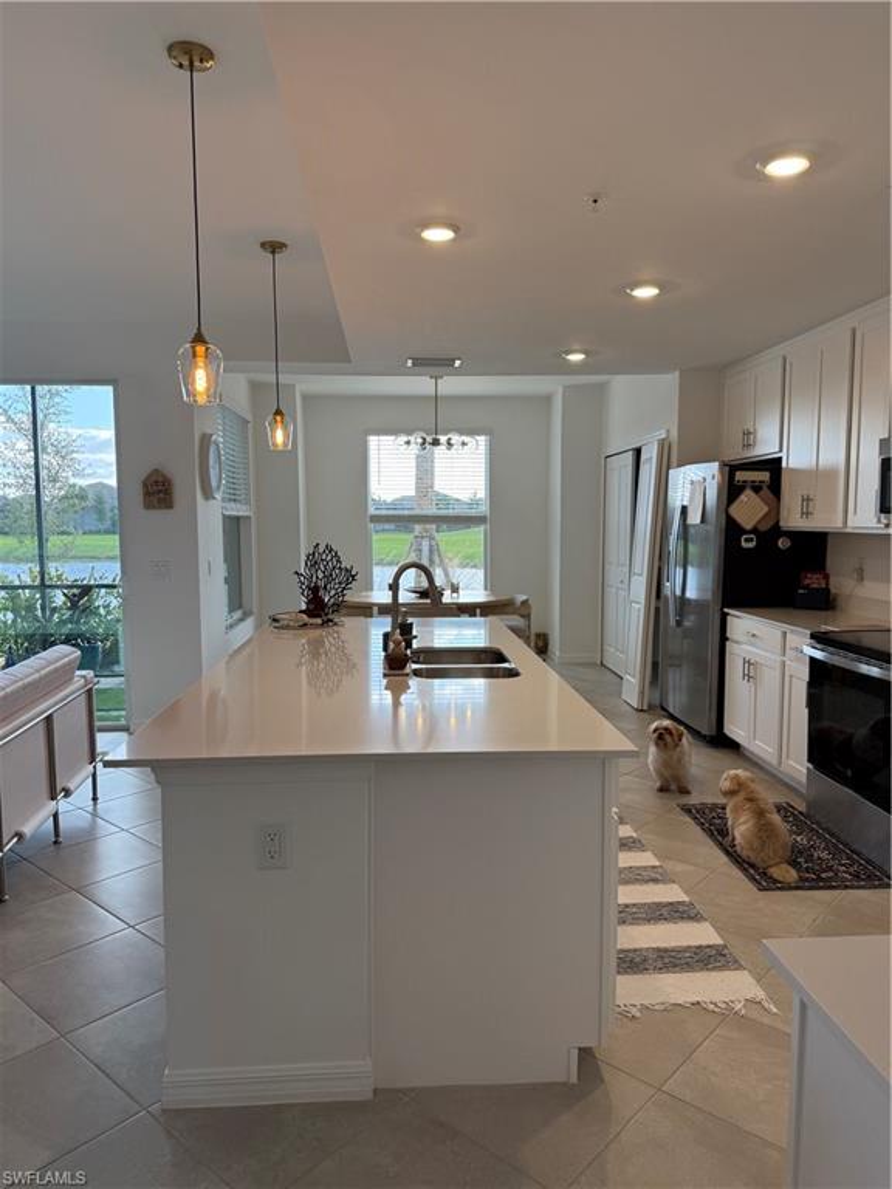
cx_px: 446
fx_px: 825
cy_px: 594
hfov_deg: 56.8
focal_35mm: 24
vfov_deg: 71.6
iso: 100
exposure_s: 1/239
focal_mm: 6.76
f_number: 1.78
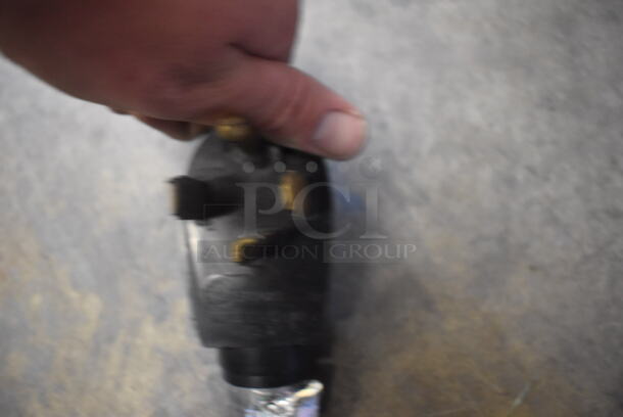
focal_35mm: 27
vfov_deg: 48.0
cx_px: 312
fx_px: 468
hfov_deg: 67.3
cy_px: 208
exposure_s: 1/125
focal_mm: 18
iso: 3200
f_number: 3.5
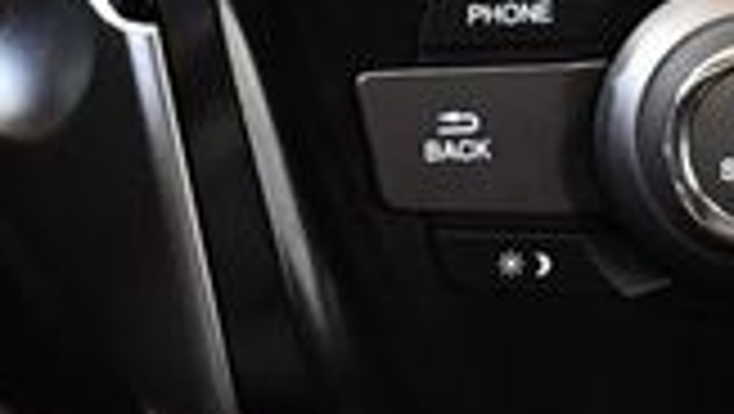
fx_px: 2883
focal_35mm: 148
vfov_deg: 7.8
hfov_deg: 14.3
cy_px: -500
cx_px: 707
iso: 3600
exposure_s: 1/60
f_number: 3.5
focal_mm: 18
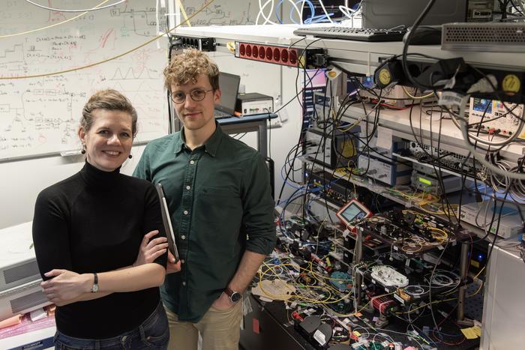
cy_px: 175
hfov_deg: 58.7
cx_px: 262
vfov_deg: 41.1
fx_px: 467
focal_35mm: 32
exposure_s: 1/125
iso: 3200
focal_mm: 32
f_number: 4.5
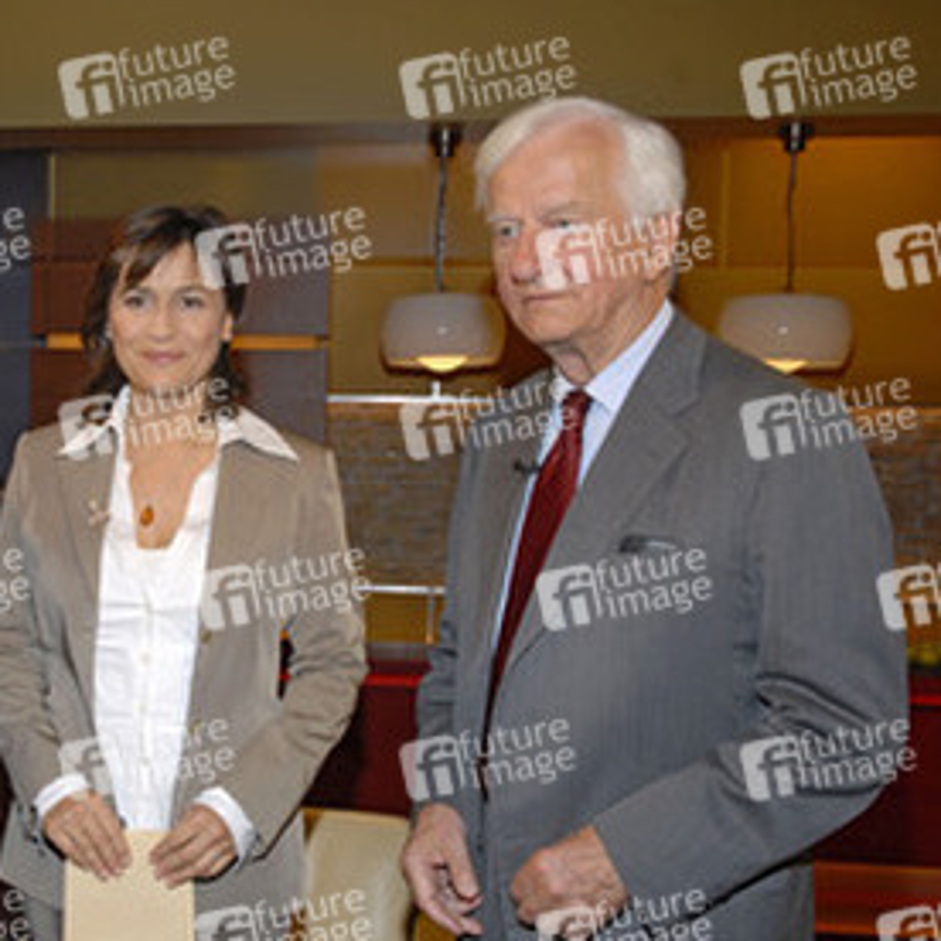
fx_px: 1467
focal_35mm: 48
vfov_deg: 35.6
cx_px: 188
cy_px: 505
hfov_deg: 34.5
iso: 400
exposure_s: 1/50
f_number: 8
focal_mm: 23
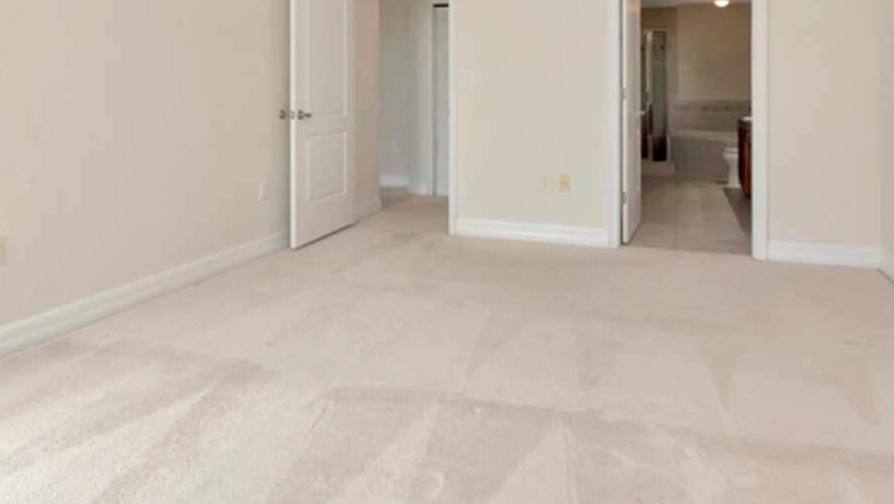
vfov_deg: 44.5
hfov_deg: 74.6
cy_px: 111
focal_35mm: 25
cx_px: 451
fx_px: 587
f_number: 8
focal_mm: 11
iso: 1000
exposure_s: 1/100
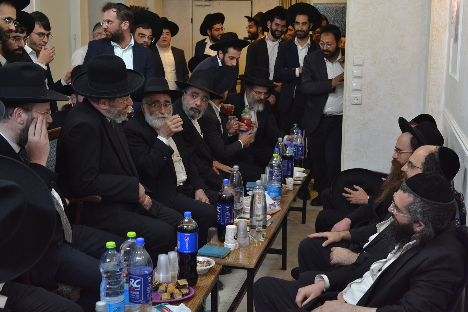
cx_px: 234
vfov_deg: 28.1
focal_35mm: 48
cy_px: 156
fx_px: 624
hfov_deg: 41.1
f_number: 4.5
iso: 800
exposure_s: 1/60
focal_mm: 32
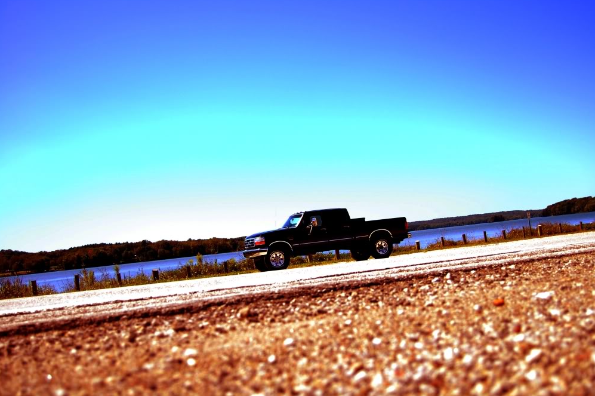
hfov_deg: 48.5
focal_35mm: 40
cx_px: 303
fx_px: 661
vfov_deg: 33.3
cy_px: 195
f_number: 4.2
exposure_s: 1/640
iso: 200
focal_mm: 26
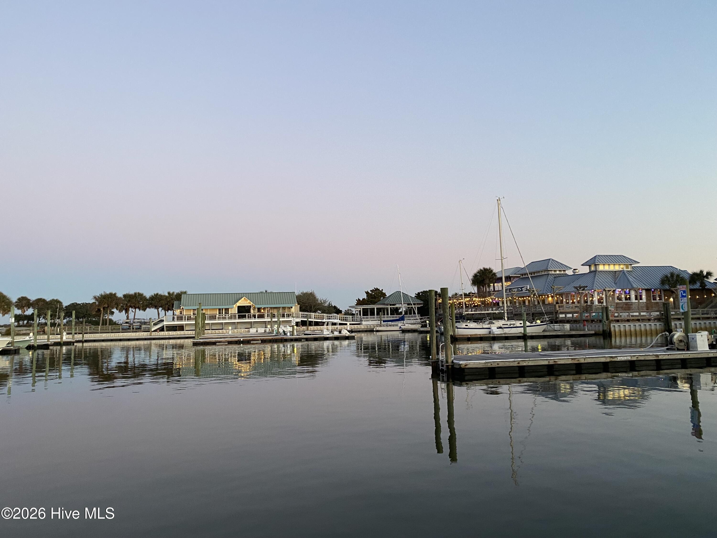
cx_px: 358
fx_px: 539
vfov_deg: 53.1
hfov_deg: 67.3
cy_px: 269
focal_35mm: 26
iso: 160
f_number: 1.8
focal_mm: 4.25
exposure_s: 1/60
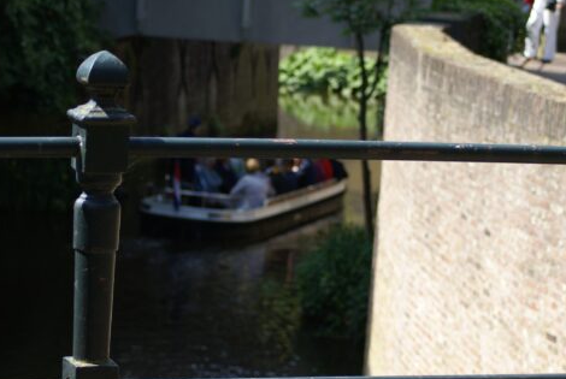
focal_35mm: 134
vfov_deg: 10.3
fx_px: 2110
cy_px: 193
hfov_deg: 15.3
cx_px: 254
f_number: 5.6
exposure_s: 1/250
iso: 100
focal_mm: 70
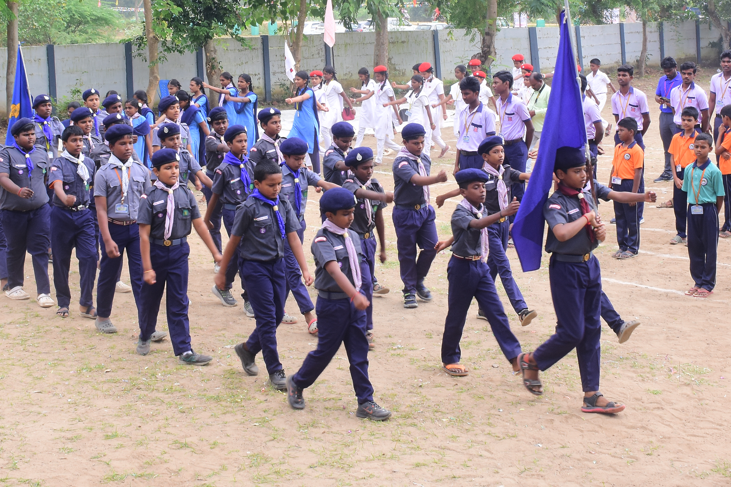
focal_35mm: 51
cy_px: 120
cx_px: 428
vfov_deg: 26.1
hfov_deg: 38.8
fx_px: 1036
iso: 400
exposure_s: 1/125
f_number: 10
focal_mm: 22
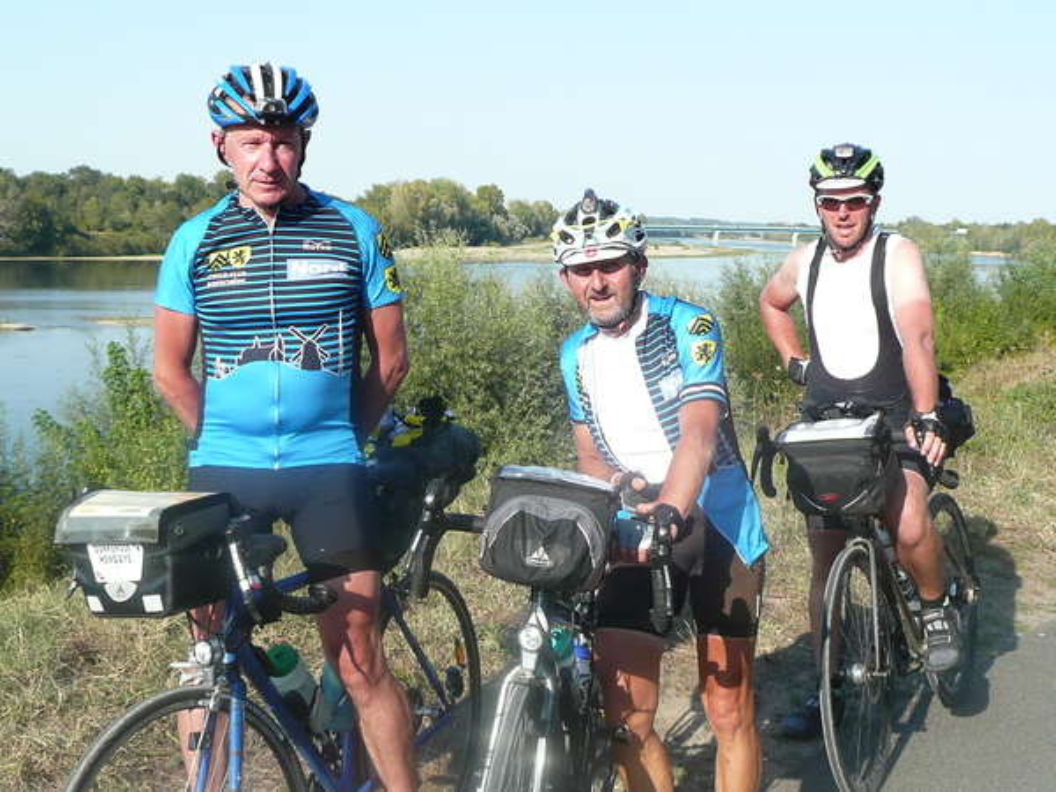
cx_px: 528
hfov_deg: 37.5
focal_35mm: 51
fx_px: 1556
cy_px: 396
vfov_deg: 28.6
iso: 100
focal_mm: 5.5
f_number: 3.6
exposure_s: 1/500
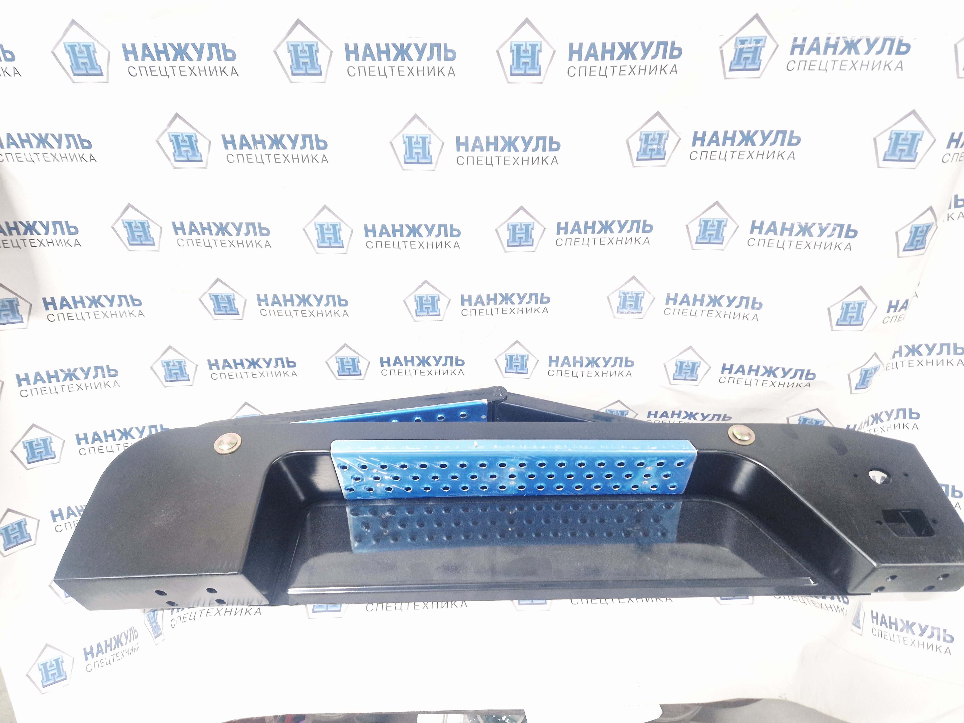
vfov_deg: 58.9
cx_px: 482
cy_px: 362
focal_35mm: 23
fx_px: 641
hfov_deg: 73.9
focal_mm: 5.4
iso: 800
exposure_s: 1/25
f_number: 1.8
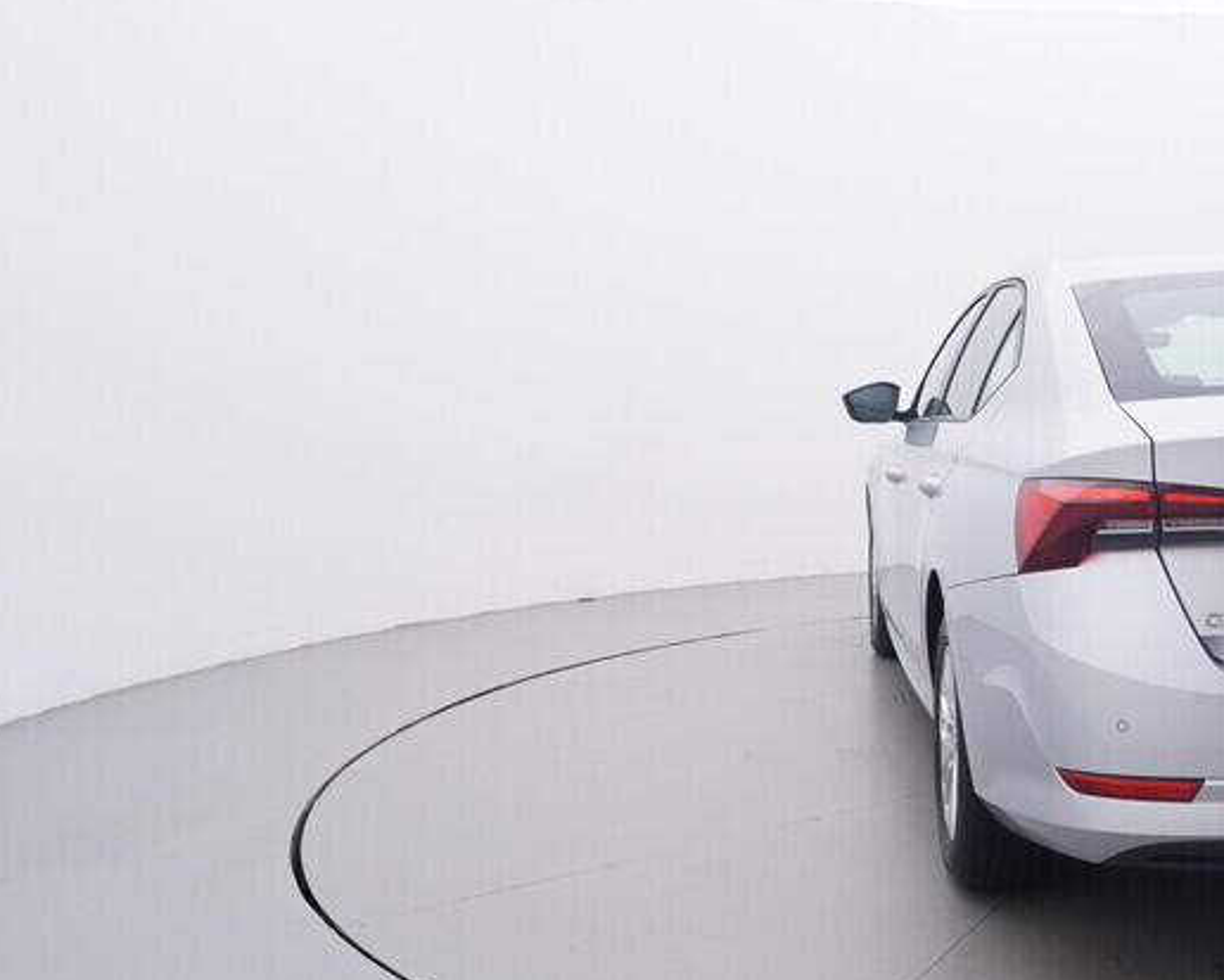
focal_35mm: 42
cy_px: 532
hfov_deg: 40.8
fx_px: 1519
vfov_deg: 35.7
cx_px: 1082
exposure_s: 1/80
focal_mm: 15
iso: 200
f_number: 5
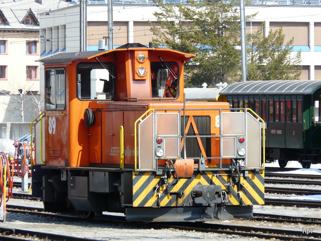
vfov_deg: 4.5
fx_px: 3069
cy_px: 120
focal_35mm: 331
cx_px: 160
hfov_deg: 6.0
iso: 100
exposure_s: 1/400
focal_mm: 54.4
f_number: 5.6
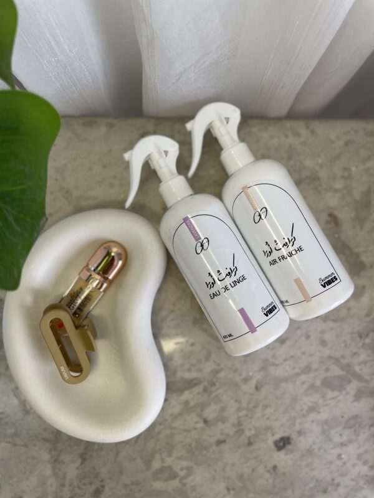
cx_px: 187
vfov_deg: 67.3
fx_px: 375
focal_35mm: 26
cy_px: 249
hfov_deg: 53.1
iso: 64
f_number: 1.6
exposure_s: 1/100
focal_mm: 4.2
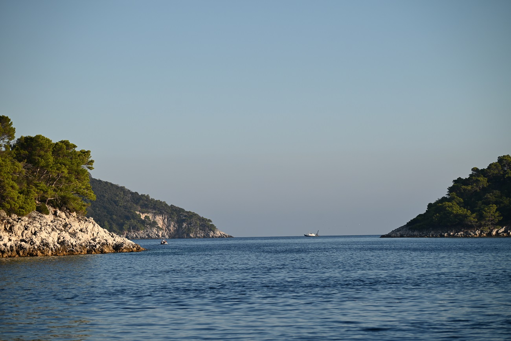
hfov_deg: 15.2
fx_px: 1916
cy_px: 170
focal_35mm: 135
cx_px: 256
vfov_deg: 10.2
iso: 100
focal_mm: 135
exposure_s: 1/640
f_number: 6.3
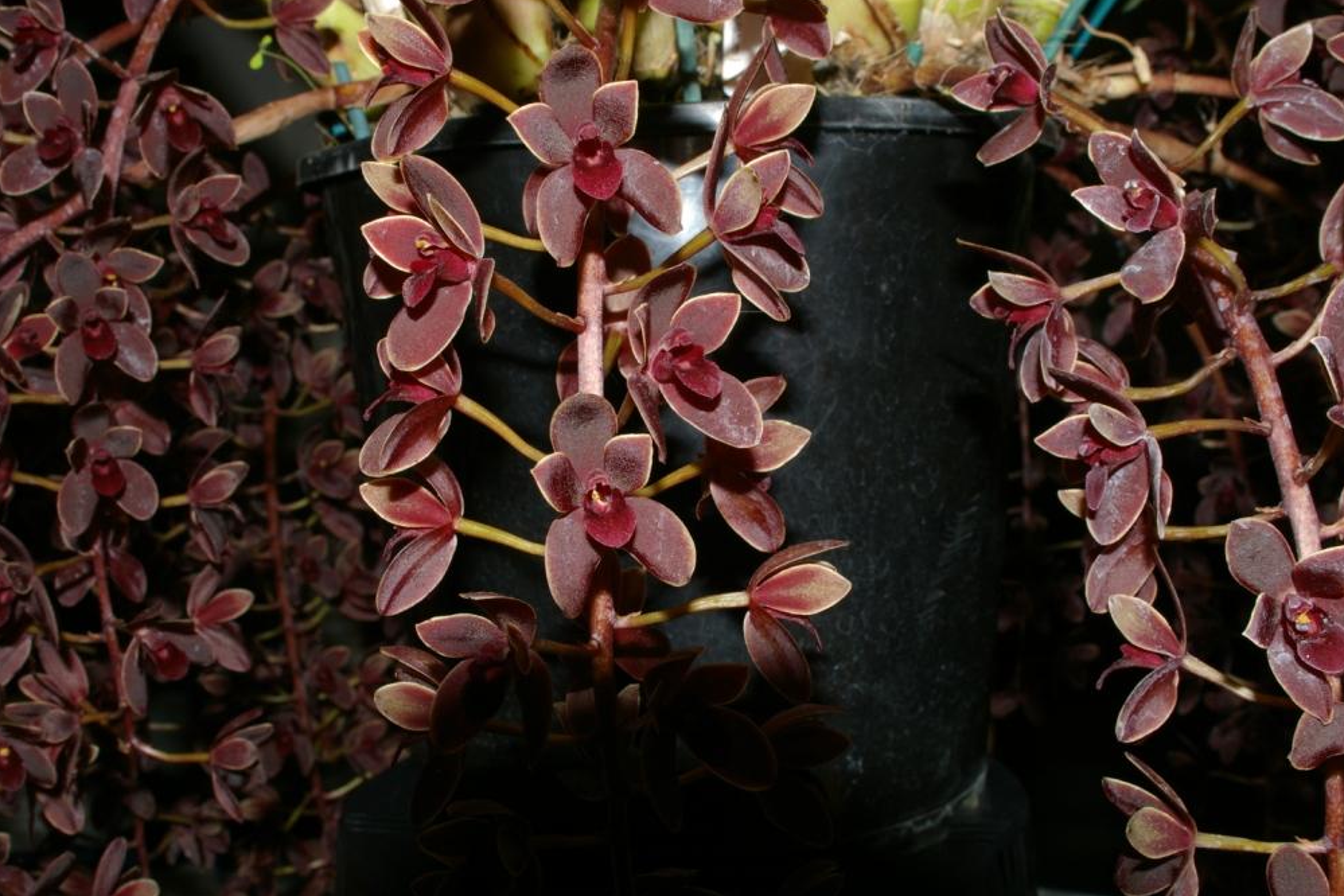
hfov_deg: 45.4
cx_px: 681
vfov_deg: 31.2
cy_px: 453
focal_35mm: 43
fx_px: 1605
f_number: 13
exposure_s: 1/45
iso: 200
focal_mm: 28
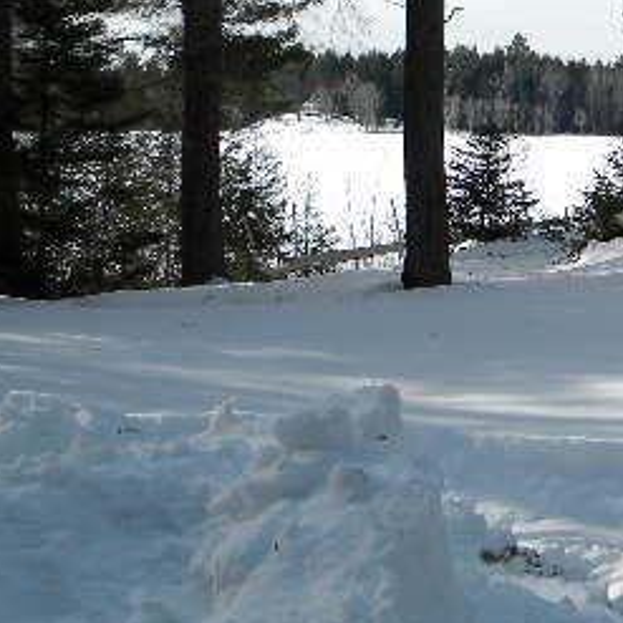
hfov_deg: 18.0
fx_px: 1914
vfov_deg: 18.2
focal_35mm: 94
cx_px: 626
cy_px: 71
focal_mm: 7.3
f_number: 3.8
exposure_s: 1/634
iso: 80
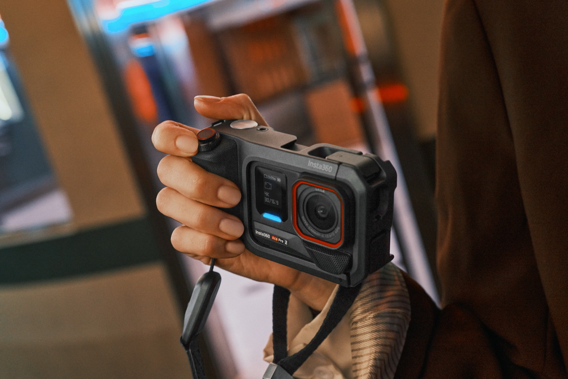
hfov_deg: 39.6
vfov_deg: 27.0
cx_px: 284
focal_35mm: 50
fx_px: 789
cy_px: 190
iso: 1600
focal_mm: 50
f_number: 5.6
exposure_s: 1/100
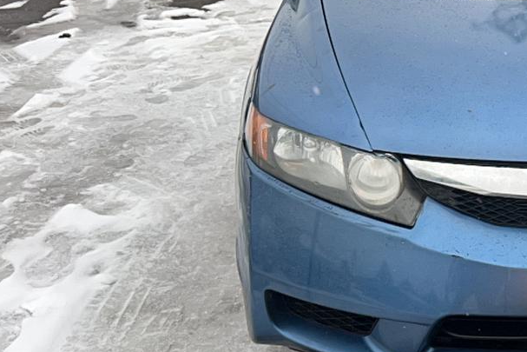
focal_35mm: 57
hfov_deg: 31.8
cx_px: 552
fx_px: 835
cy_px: 98
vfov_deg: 23.6
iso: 32
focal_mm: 5.7
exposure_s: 1/762
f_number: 1.5
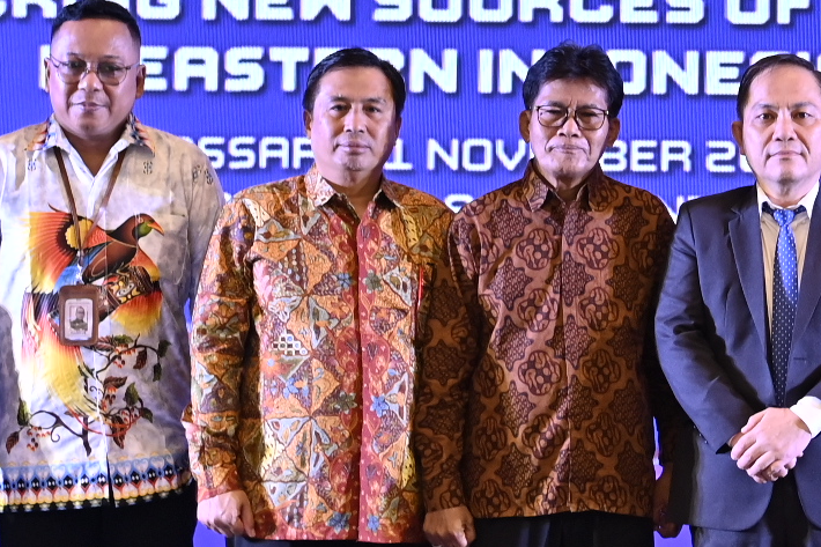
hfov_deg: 9.4
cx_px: 1186
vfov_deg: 6.4
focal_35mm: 213
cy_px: -58
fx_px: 4856
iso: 400
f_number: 2.8
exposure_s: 1/60
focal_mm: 50
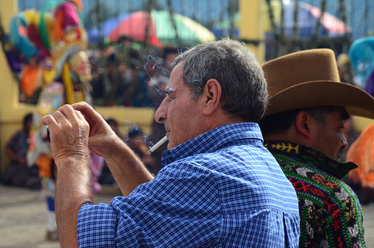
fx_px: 1426
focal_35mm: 138
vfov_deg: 9.9
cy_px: 126
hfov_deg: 14.9
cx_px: 184
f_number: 5.6
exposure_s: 1/3000
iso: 1600
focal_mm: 85
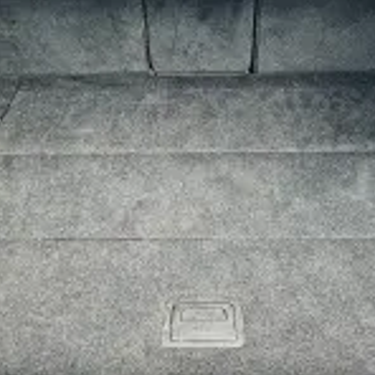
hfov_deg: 30.6
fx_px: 686
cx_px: 182
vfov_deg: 30.1
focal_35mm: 56
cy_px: 96
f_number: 1.5
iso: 100
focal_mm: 5.7
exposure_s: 1/121
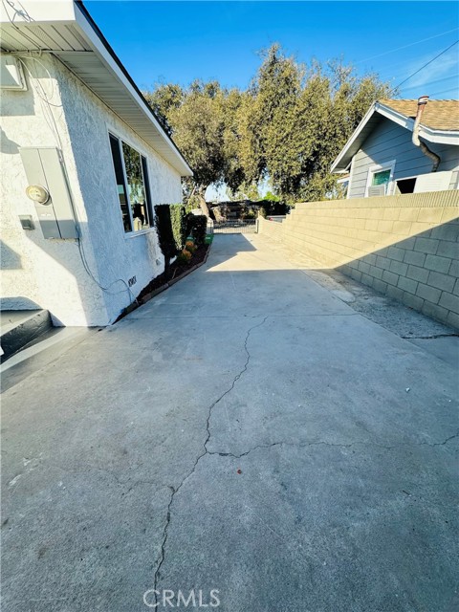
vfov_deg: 102.1
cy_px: 306
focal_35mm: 14
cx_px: 230
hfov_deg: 85.7
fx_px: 248
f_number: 2.2
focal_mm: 2.22
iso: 40
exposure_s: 1/473
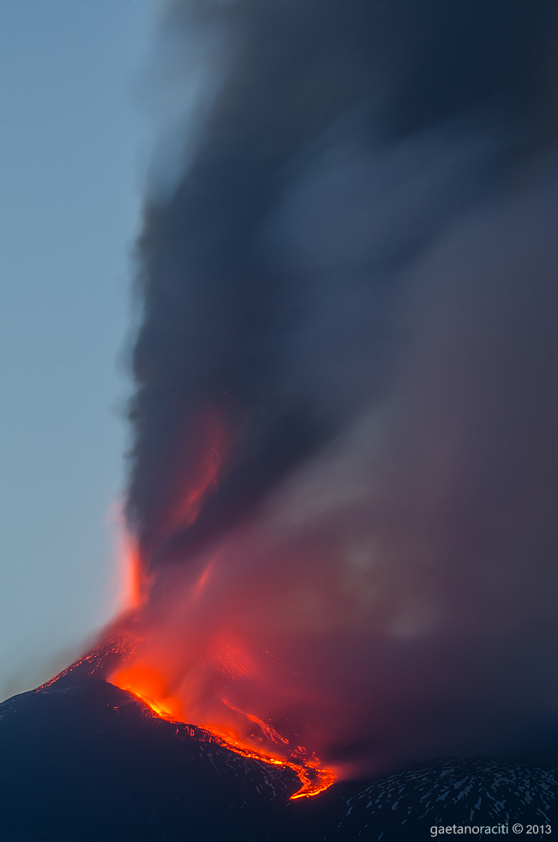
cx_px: 279
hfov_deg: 7.6
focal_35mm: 180
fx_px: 4203
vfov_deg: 11.4
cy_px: 421
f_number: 16
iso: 100
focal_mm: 120
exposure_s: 20
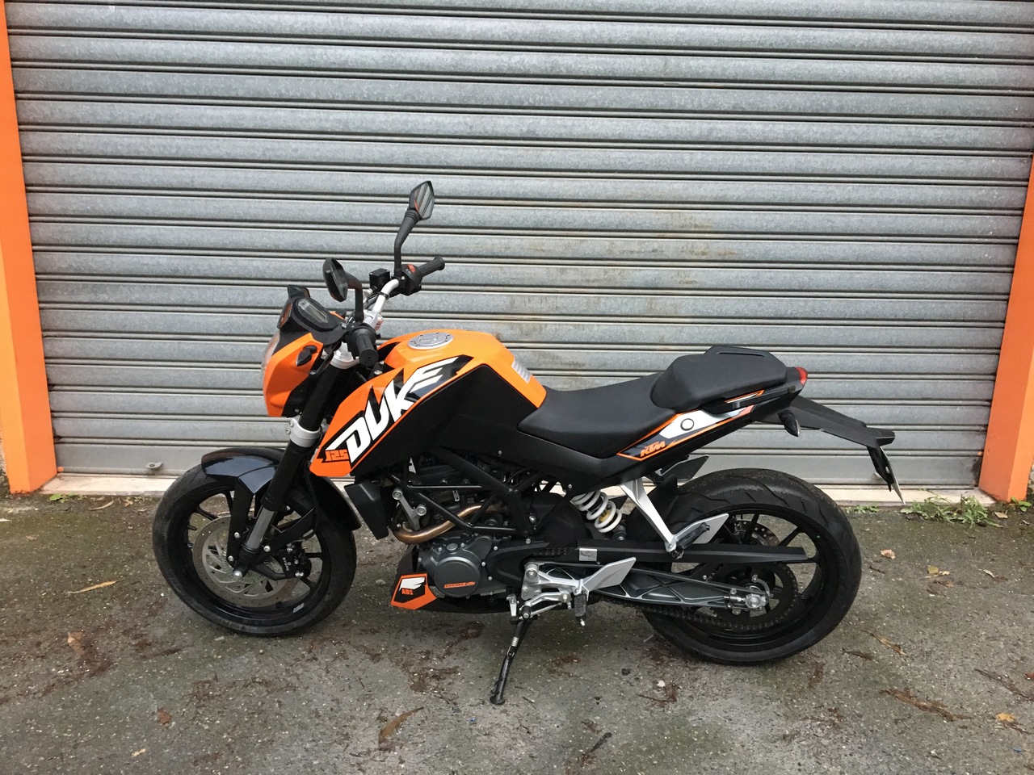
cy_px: 388
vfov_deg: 48.2
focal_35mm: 29
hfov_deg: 61.7
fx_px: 866
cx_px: 517
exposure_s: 1/25
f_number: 2.2
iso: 200
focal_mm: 4.15
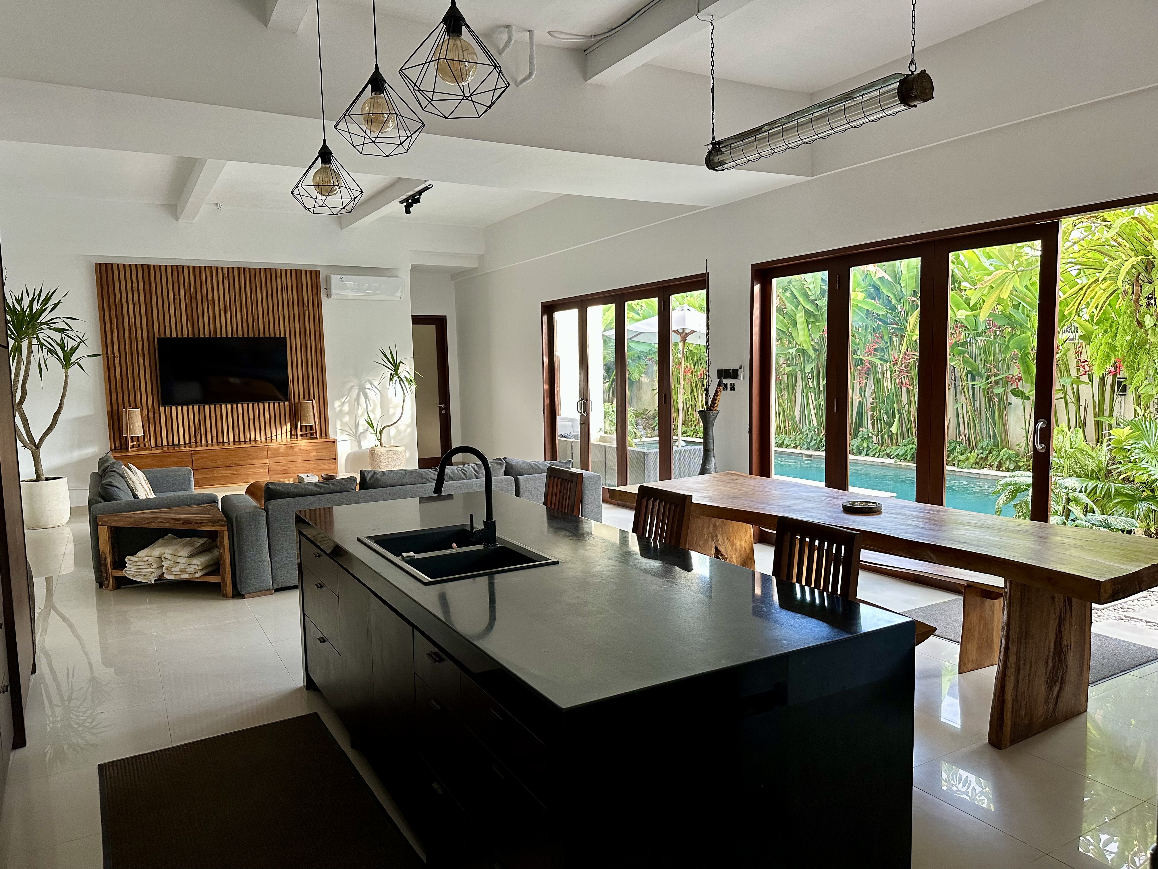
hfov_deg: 71.6
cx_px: 579
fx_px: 803
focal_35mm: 24
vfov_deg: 56.8
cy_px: 434
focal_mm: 6.86
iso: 200
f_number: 1.78
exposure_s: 1/121
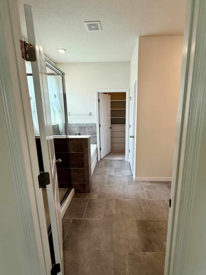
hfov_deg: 74.6
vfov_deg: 91.0
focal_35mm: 17
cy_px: 140
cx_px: 111
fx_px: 135
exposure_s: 1/120
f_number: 2.2
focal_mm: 2.22
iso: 100
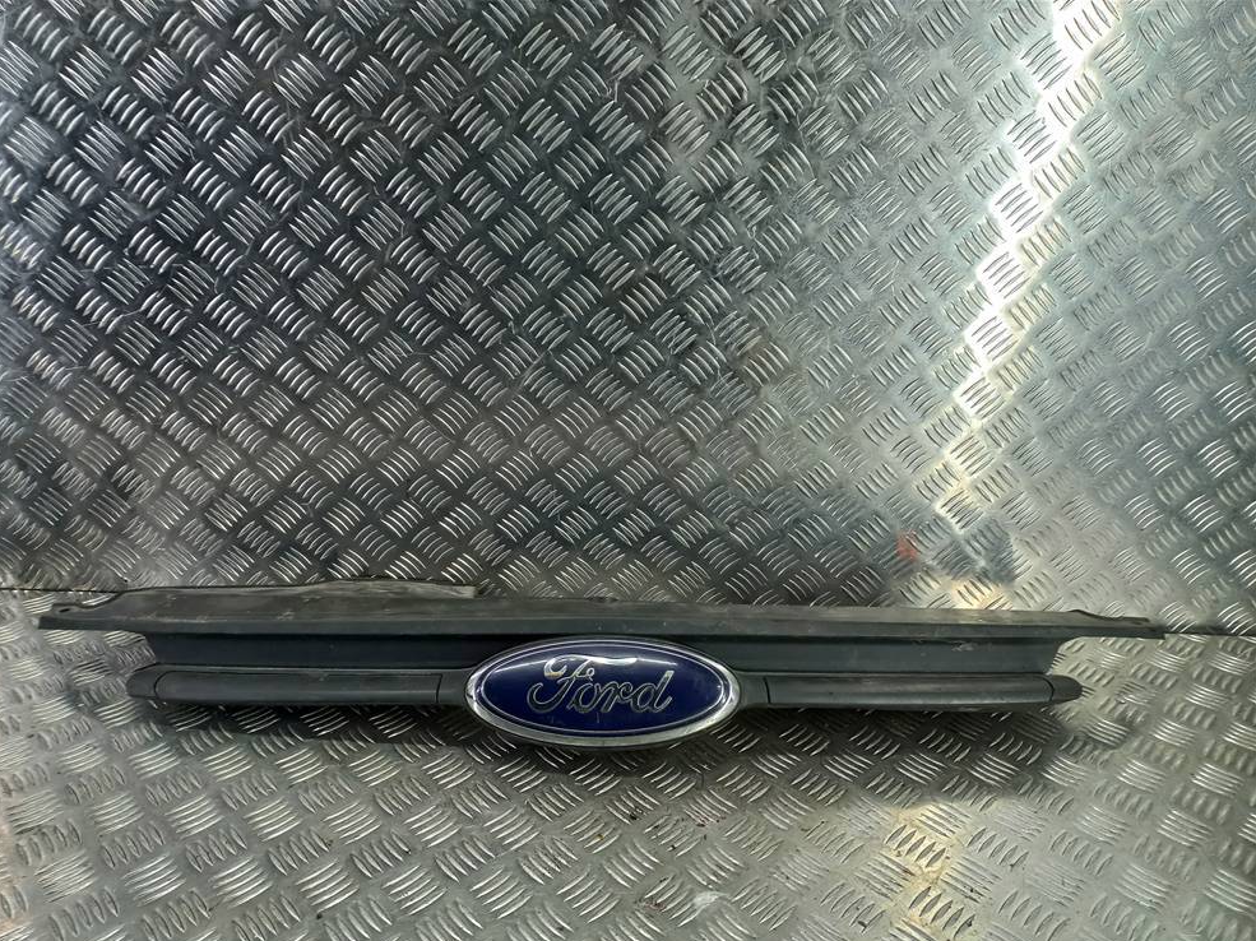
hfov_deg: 67.3
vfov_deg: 53.0
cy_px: 488
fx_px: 943
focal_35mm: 26
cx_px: 604
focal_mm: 4.6
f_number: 1.8
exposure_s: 1/60
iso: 50
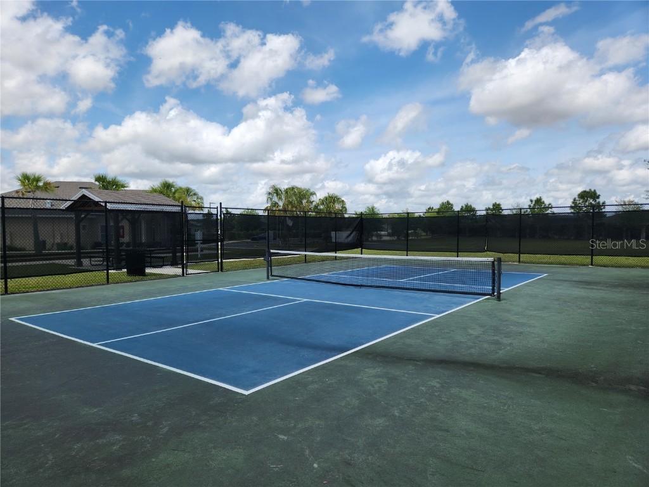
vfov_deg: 58.9
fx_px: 431
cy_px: 244
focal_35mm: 23
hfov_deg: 73.9
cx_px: 324
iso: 20
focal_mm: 5.4
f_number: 1.8
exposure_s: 1/1686
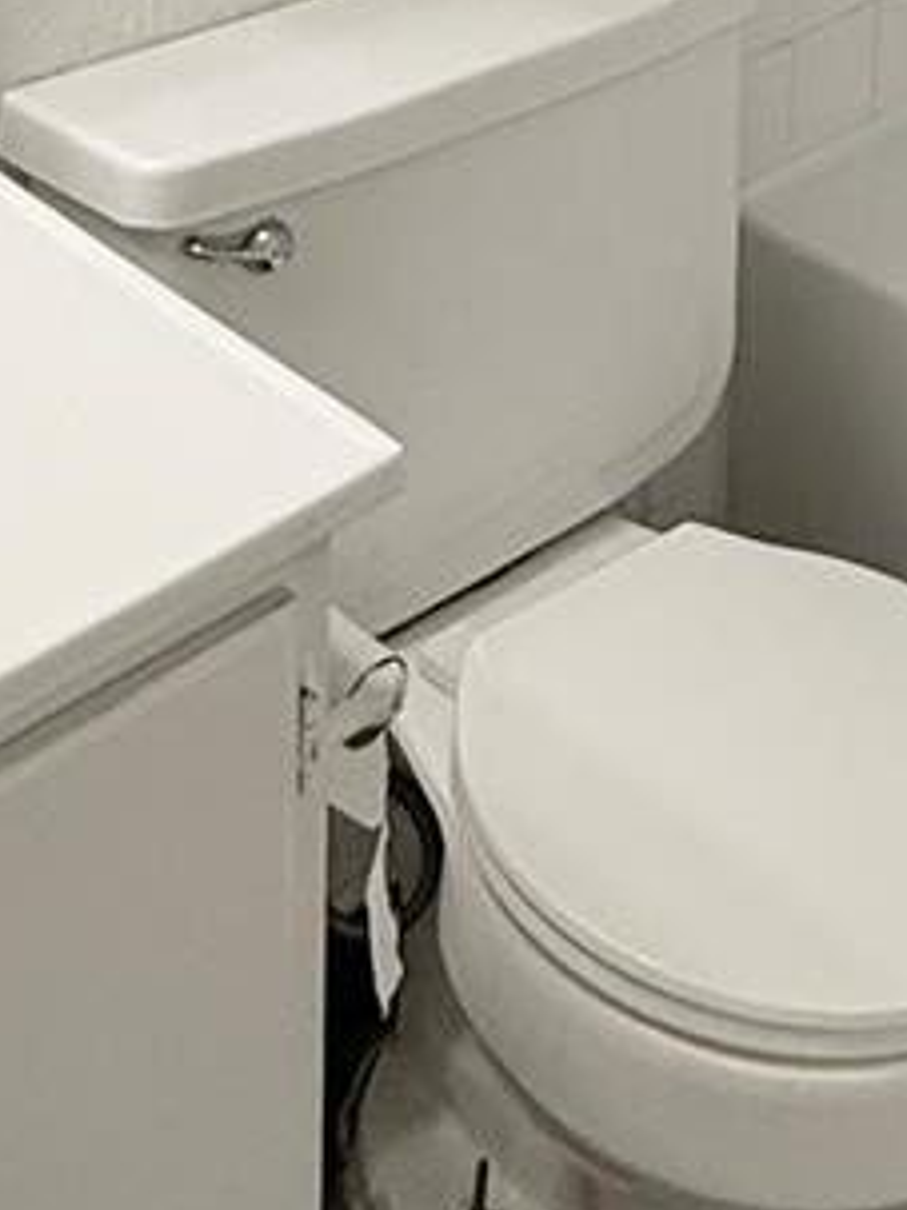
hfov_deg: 20.0
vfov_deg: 21.0
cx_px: 919
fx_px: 2482
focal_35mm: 71
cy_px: -819
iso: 125
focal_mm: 2.22
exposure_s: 1/120
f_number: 2.2
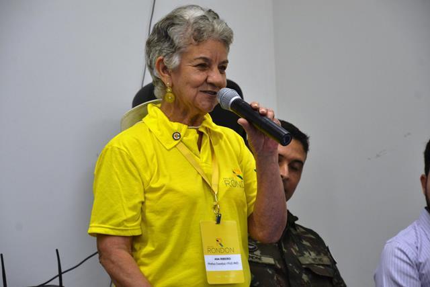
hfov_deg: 14.0
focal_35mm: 147
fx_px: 1756
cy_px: 144
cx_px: 215
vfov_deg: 9.3
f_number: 5.6
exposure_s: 1/60
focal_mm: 98
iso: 900
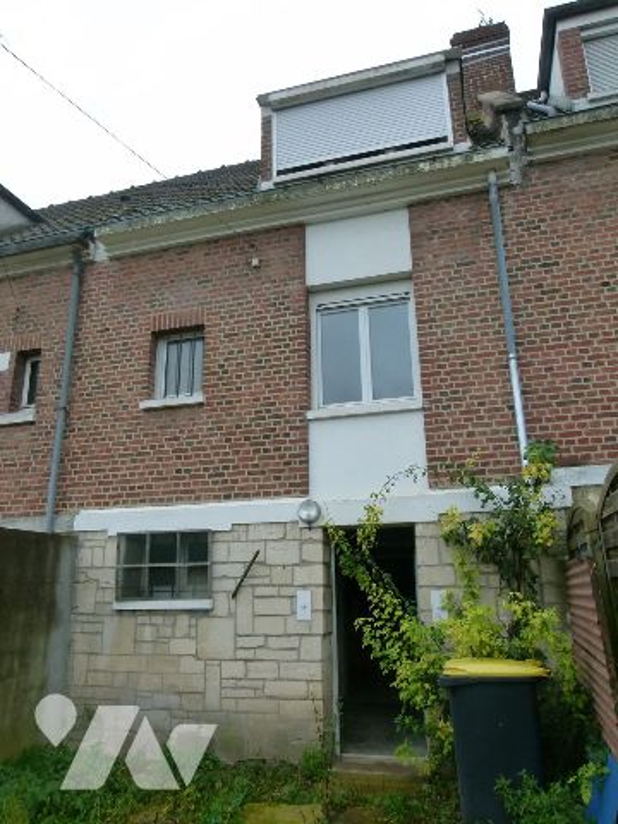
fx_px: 595
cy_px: 412
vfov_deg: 69.4
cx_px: 309
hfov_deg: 54.9
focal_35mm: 25
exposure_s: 1/160
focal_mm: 4.5
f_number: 4
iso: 160
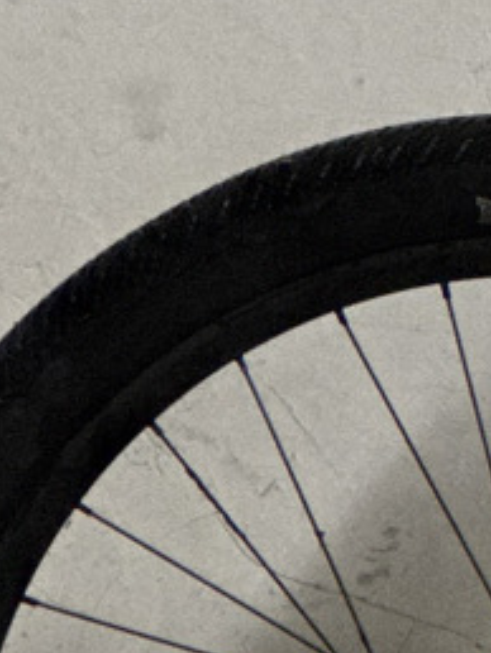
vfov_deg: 3.5
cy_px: -109
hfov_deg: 2.6
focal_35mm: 573
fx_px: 10819
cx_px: 1691
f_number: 2.8
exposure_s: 1/33
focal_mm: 9
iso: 320
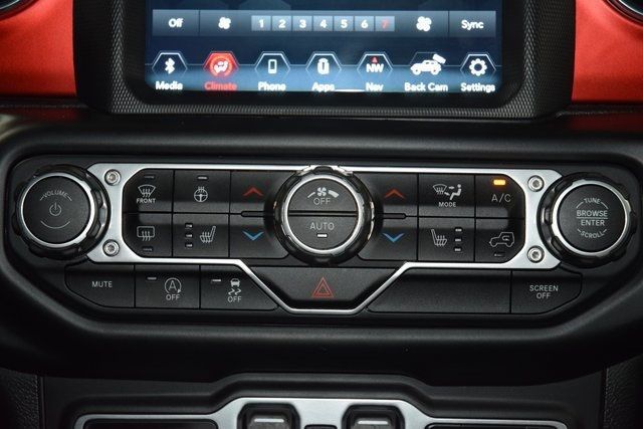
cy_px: 214
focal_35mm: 93
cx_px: 322
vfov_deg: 14.7
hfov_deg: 21.9
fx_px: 1661
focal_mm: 62
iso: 1250
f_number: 4.5
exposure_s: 1/40
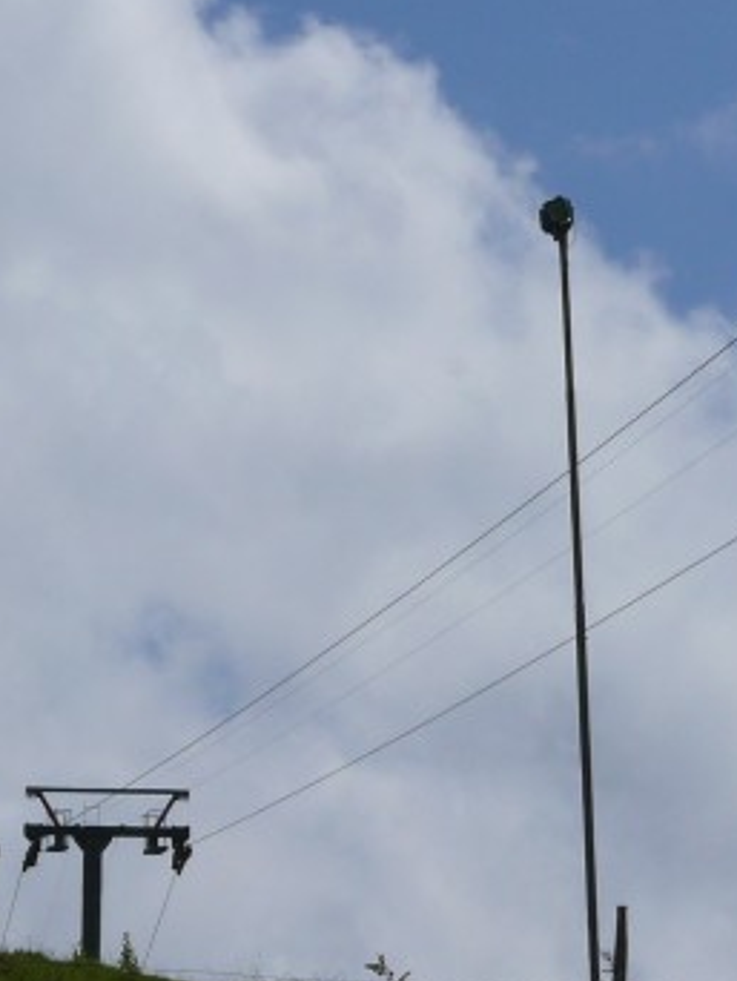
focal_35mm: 297
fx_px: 8421
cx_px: 456
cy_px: 711
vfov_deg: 6.7
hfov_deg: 5.0
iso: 100
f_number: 9
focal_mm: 26.9
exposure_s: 1/1000
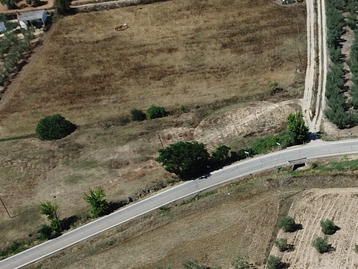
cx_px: 501
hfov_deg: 20.8
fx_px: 858
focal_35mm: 83
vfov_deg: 16.1
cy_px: 417
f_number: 2.2
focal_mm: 4.73
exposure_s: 1/1575
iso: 100
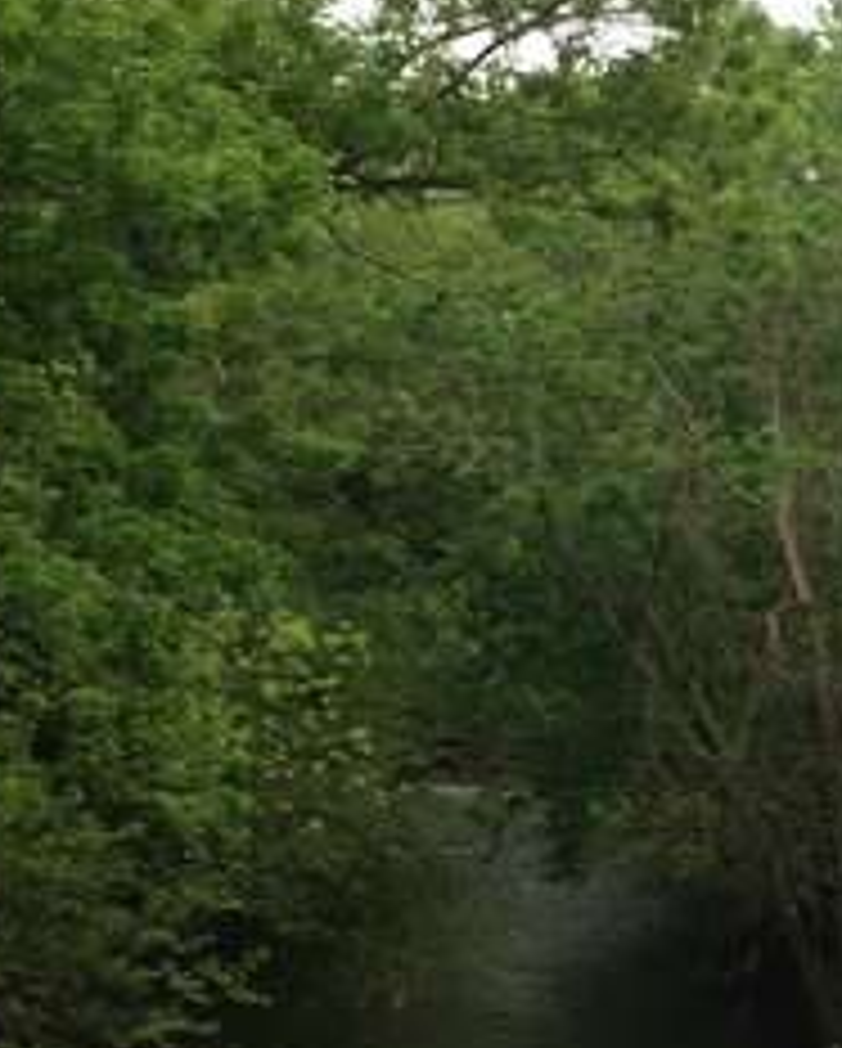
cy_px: 540
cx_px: 581
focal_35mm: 106
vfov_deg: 18.1
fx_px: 3295
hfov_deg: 14.5
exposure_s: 1/183
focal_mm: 4.13
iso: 50
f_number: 2.4
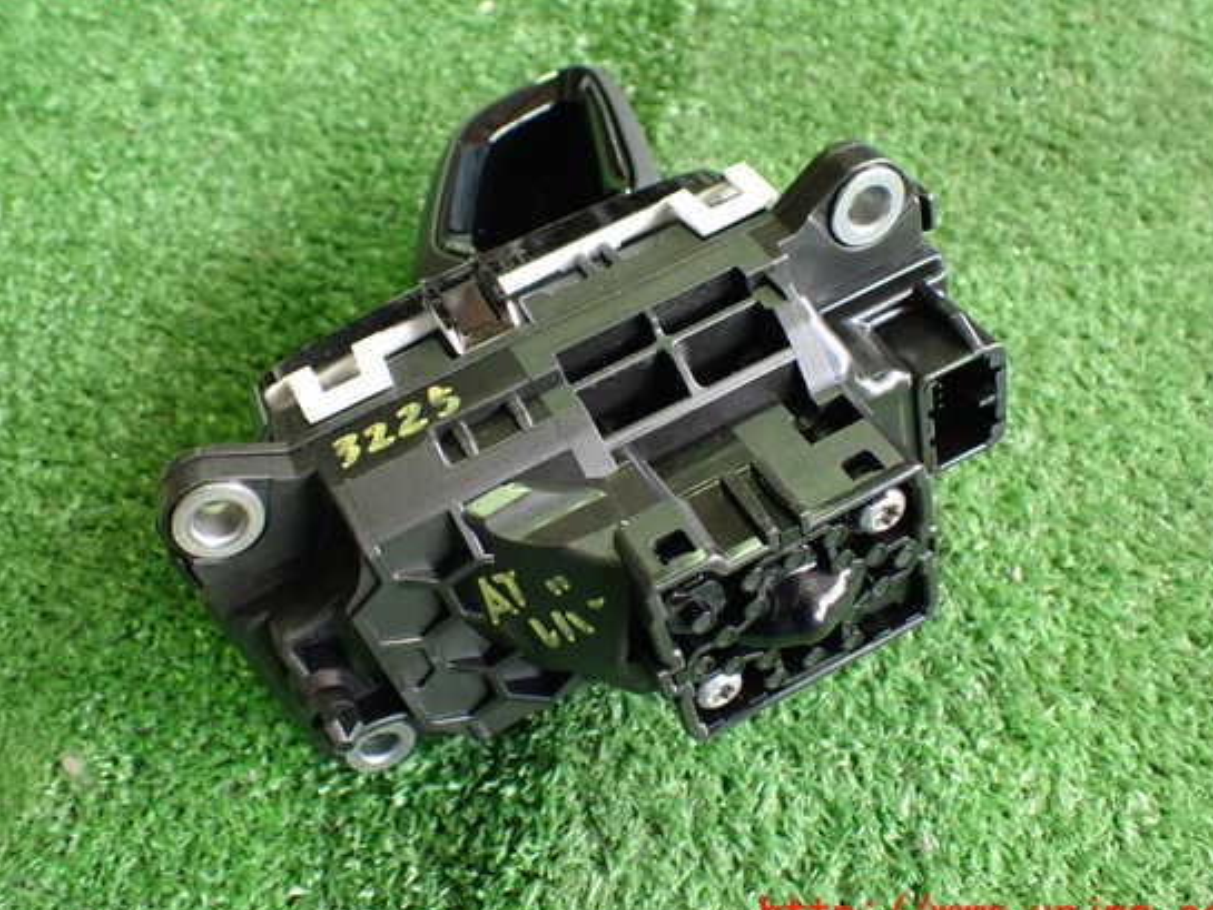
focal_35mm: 33
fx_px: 1157
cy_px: 445
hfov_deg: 55.3
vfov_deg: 43.0
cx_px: 594
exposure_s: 1/80
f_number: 2.3
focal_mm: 5.4
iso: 800
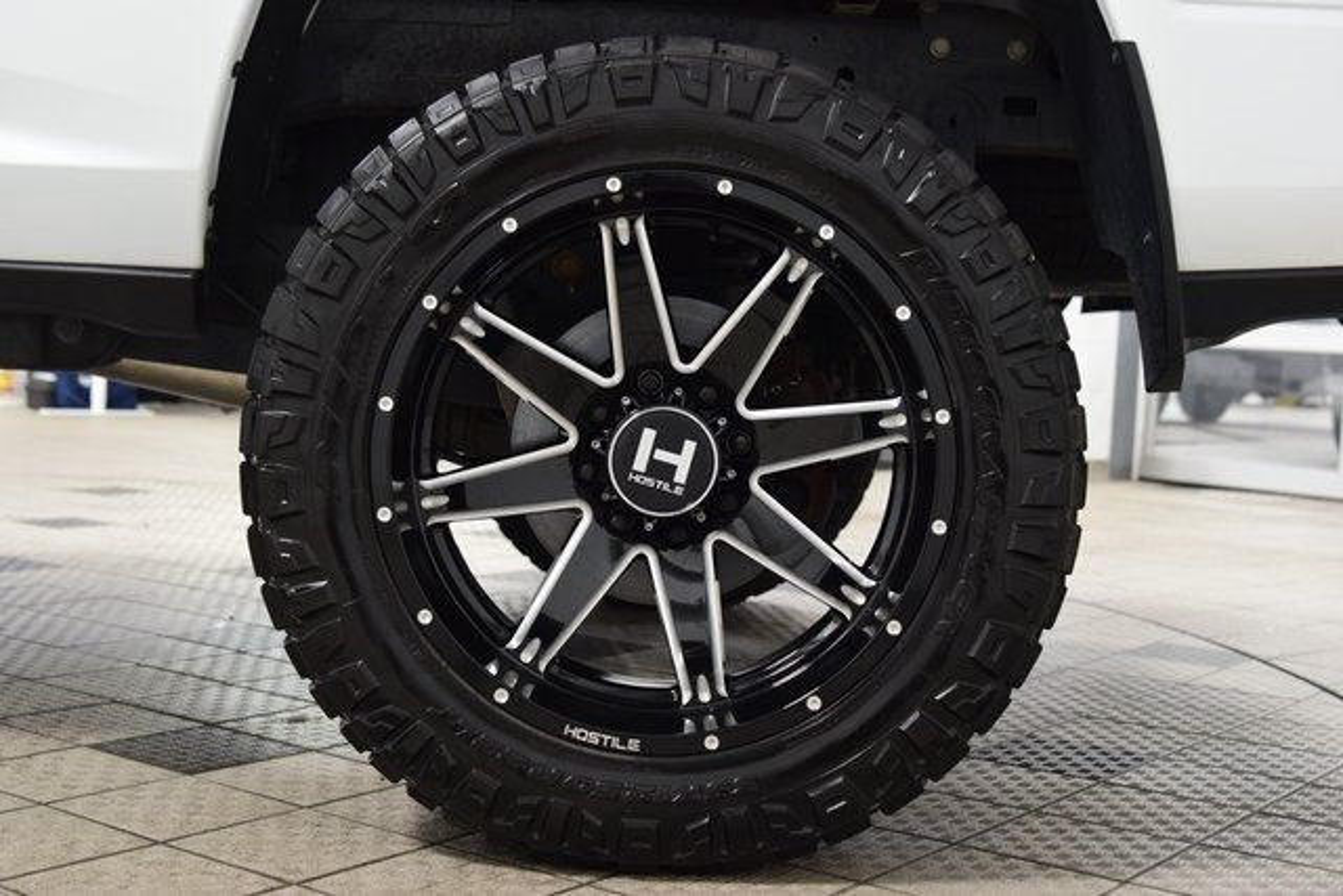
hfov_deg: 38.9
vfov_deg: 26.5
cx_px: 672
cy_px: 448
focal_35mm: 51
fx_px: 1903
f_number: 4
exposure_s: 1/60
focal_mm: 34
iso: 1600
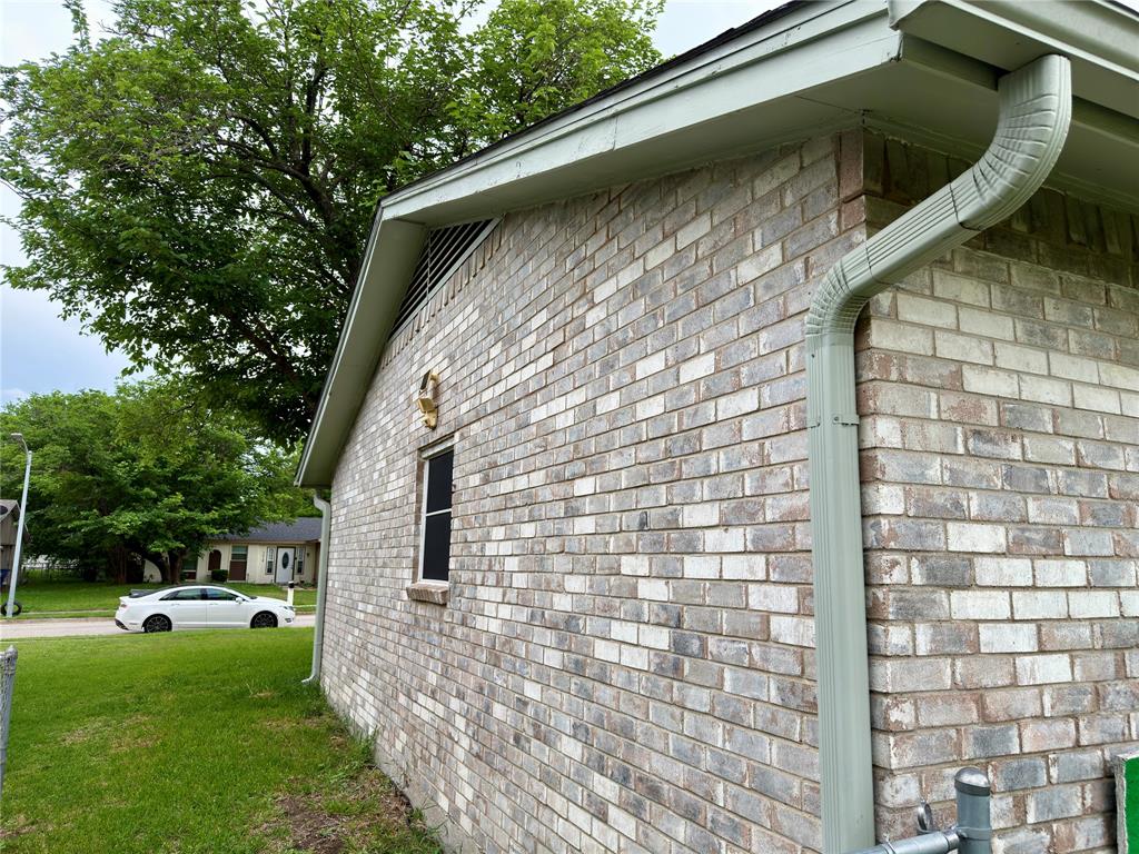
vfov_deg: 56.8
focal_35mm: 24
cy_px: 427
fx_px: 790
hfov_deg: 71.6
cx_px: 570
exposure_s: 1/921
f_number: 1.78
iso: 80
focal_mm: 6.76
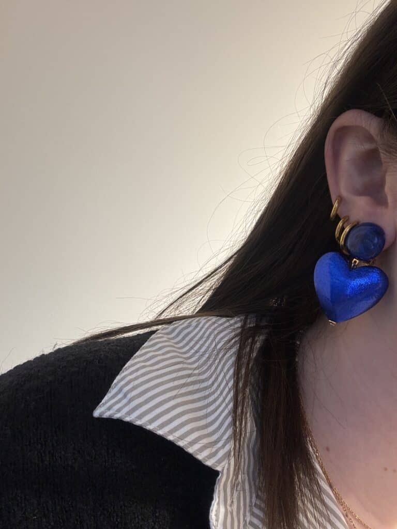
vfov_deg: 60.0
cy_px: 264
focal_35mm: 30
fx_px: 459
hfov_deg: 46.8
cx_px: 198
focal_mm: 2.69
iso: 40
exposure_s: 1/50
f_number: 1.9
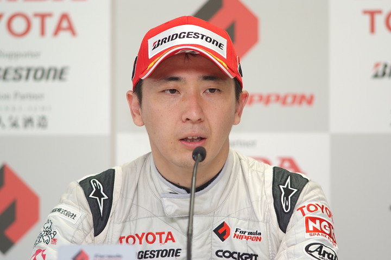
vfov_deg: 5.1
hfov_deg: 7.6
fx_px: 2932
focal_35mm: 270
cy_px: 130
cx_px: 196
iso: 400
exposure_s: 1/125
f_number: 2.8
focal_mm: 180
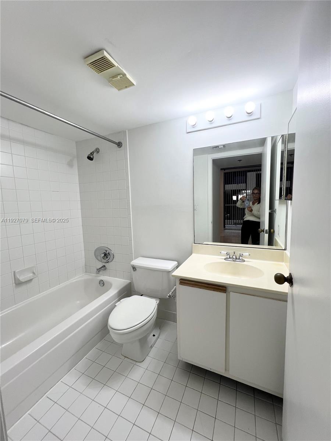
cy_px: 220
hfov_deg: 89.9
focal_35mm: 13
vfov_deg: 106.2
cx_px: 166
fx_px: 166
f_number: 1.8
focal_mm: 1.57
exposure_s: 1/120
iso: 50
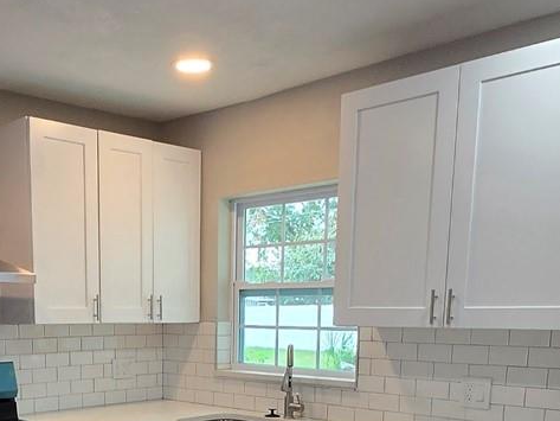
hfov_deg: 42.0
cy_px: 440
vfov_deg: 30.1
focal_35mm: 44
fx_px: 712
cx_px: 161
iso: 80
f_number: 2.2
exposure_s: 1/60
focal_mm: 1.7
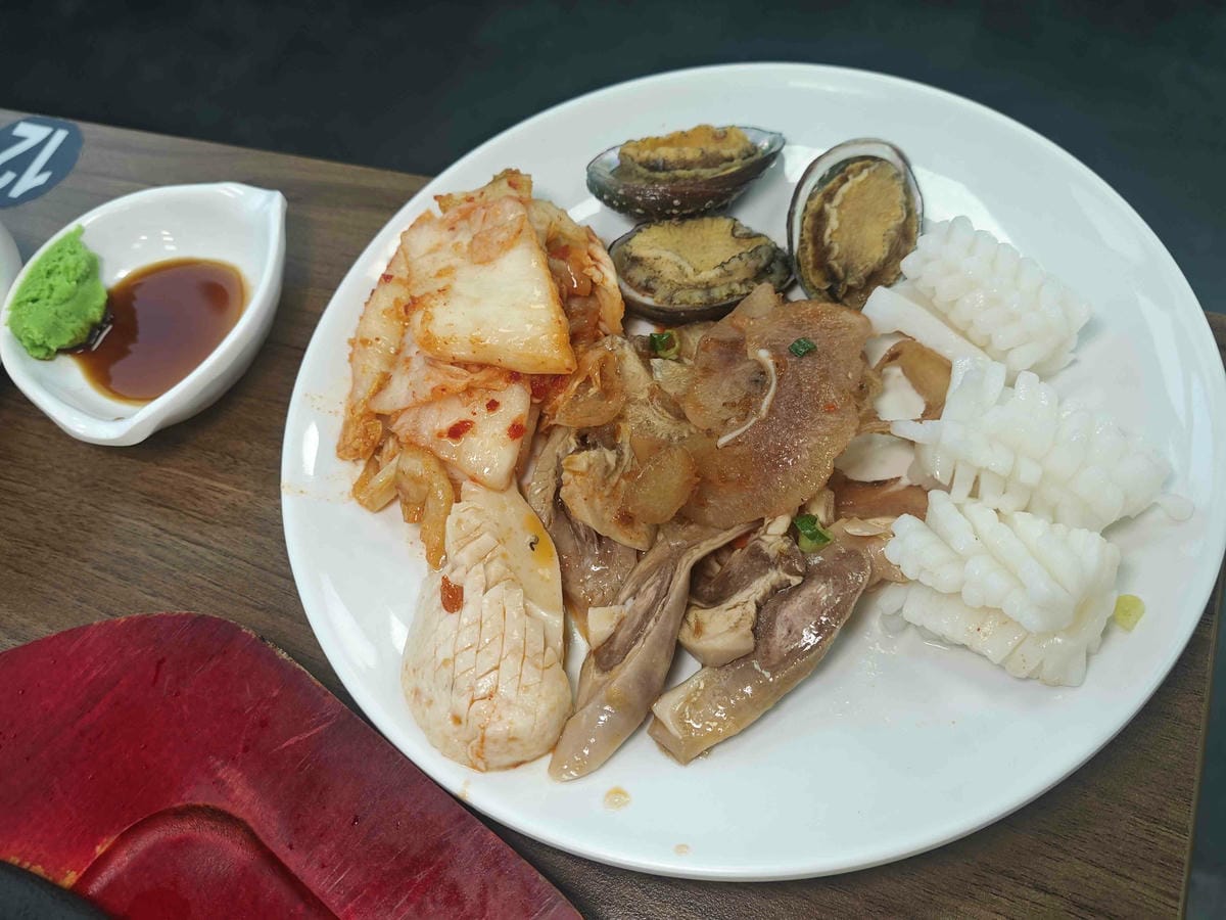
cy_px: 460
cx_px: 613
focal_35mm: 30
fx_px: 1063
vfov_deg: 46.8
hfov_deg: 60.0
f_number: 2.8
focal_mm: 8.72
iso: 250
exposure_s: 1/60
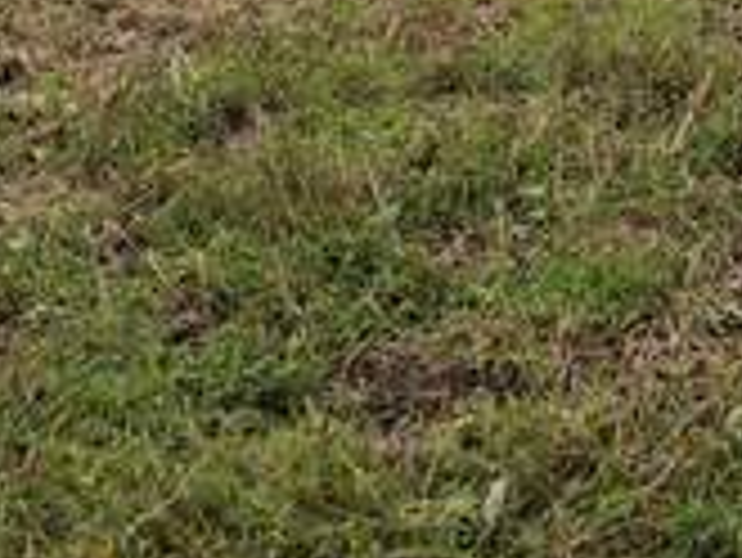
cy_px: -792
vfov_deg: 7.7
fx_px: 3818
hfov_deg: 10.3
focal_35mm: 178
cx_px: 1412
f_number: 1.7
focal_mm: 6.3
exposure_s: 1/180
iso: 32
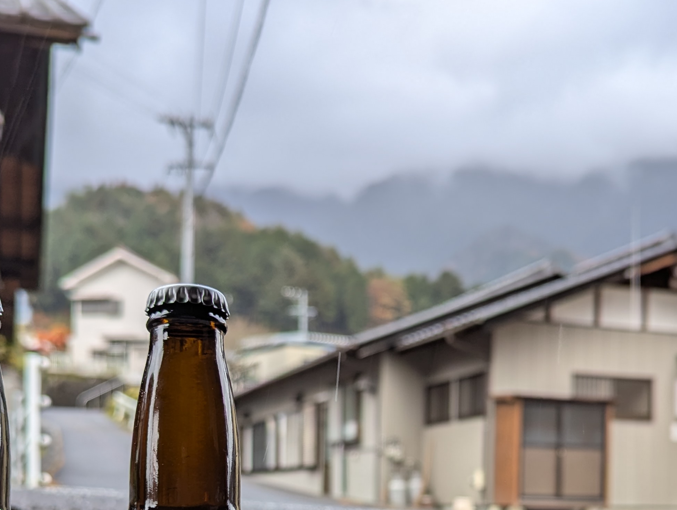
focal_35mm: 50
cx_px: 331
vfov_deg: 27.3
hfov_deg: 38.1
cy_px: 525
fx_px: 979
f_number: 1.85
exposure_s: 1/214
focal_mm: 6.81
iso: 44
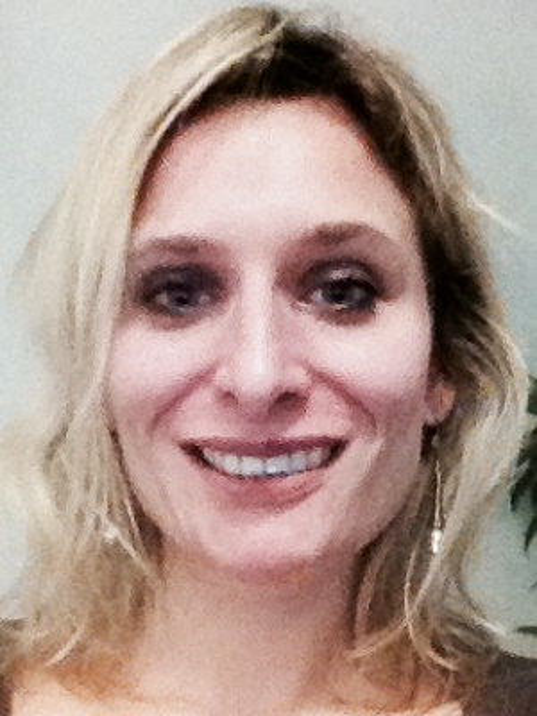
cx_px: 268
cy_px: 358
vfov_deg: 52.6
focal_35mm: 35
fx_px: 724
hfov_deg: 40.7
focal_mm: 1.85
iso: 1000
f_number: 2.4
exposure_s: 1/30
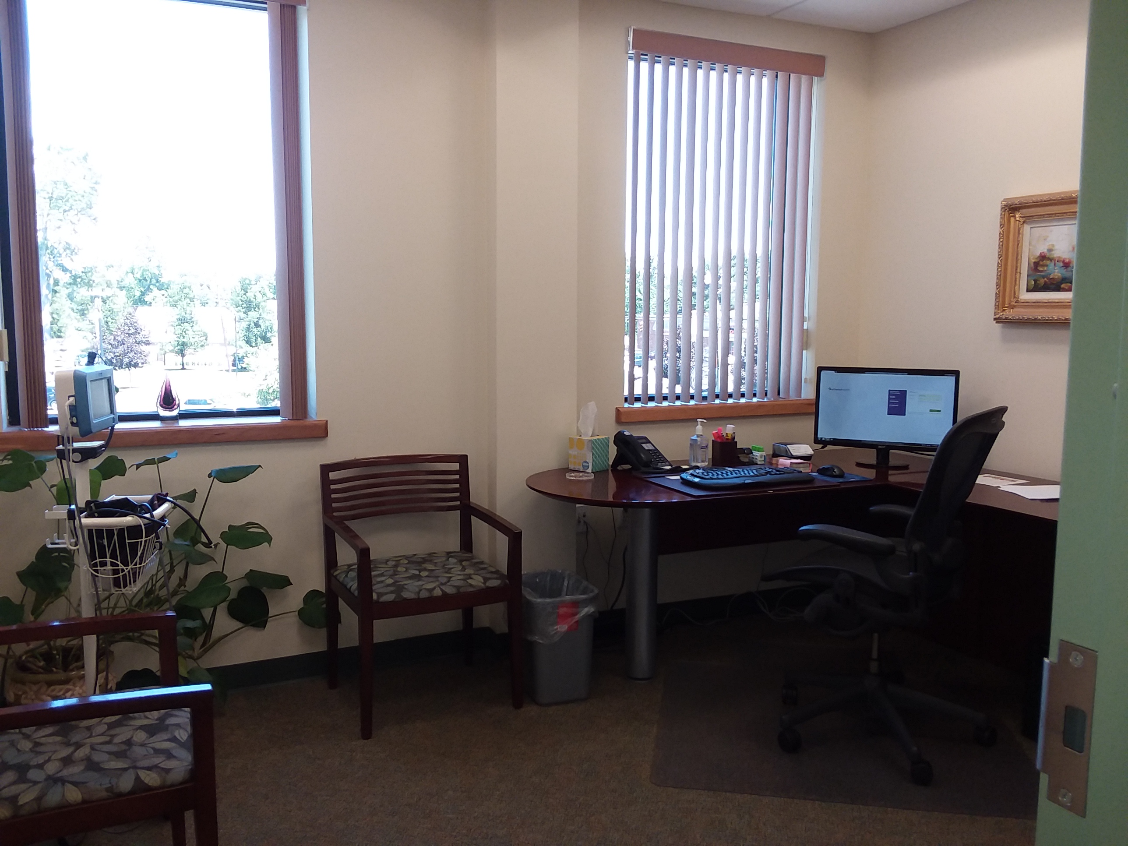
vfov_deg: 48.2
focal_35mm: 29
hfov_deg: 61.7
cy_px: 423
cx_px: 564
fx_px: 945
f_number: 1.9
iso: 50
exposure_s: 1/60
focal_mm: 2.47
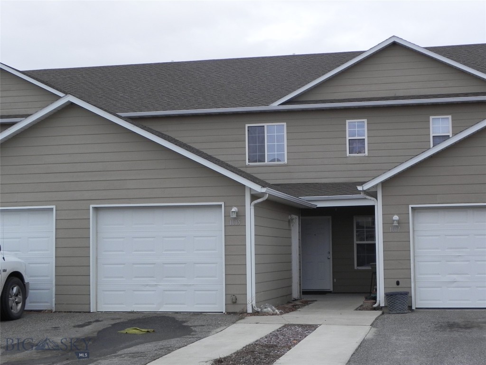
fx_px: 927
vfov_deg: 22.3
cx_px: 243
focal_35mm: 66
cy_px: 182
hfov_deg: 29.4
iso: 160
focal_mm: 11.8
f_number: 6.3
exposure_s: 1/358
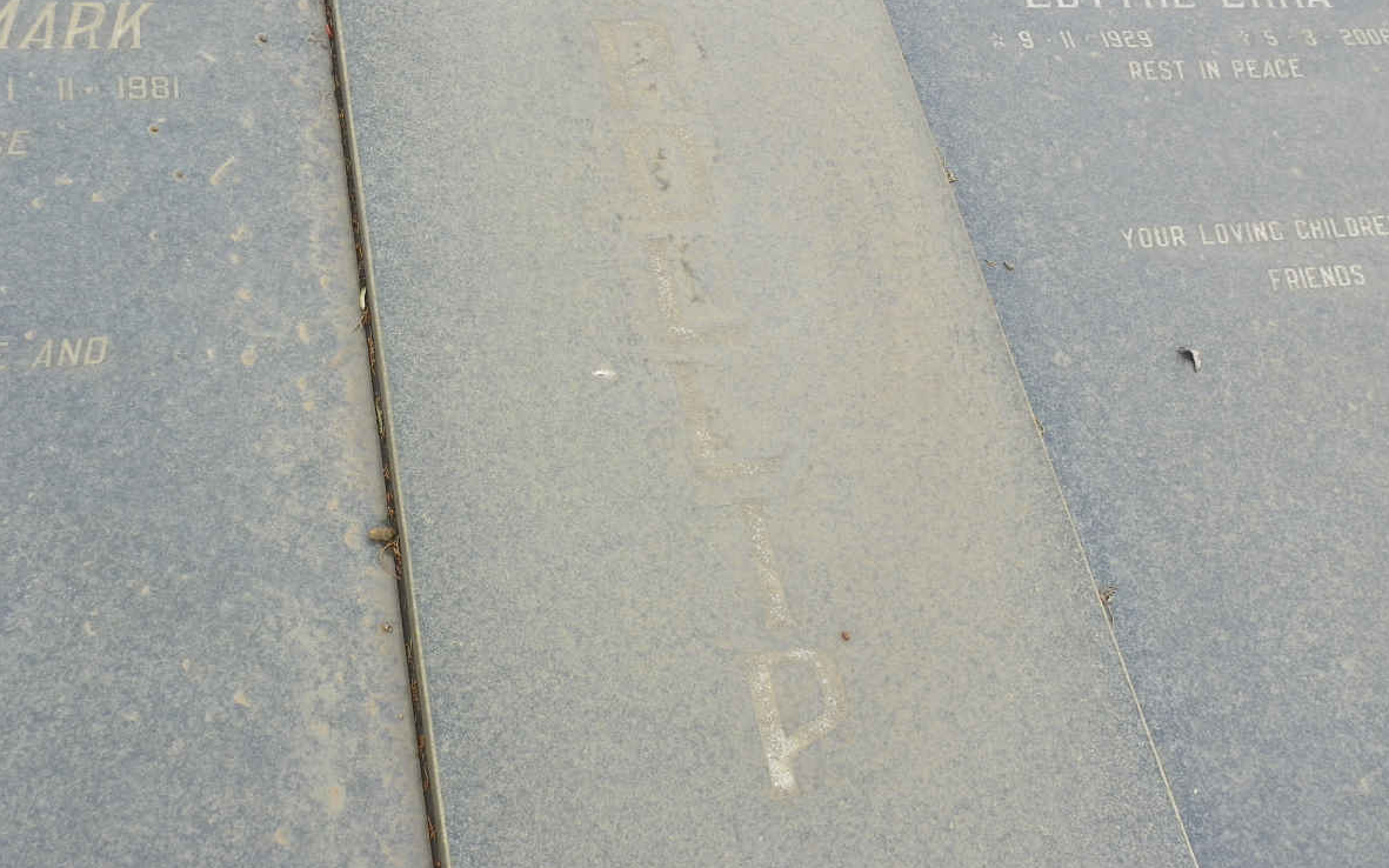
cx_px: 686
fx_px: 1590
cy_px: 366
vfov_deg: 30.5
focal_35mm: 42
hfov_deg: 47.2
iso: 64
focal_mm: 6.9
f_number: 4.5
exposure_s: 1/125
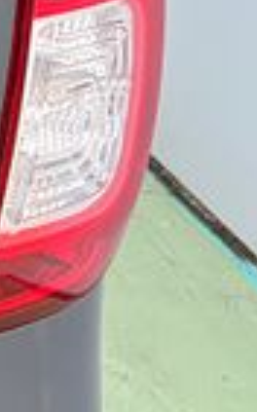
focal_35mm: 200
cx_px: -1040
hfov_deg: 5.2
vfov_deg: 10.4
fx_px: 2244
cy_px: 67
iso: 64
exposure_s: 1/430
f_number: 1.6
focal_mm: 5.96
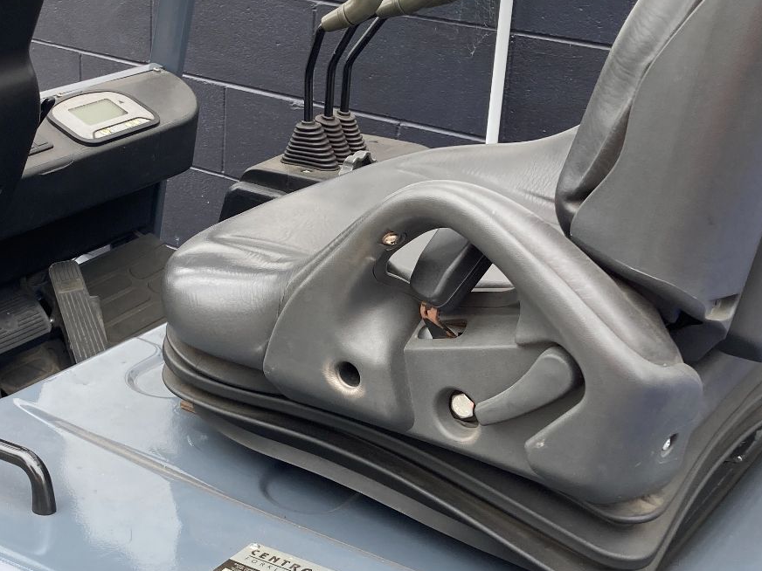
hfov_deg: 31.0
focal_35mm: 61
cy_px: 224
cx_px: 172
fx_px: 1343
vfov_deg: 24.0
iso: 20
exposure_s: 1/185
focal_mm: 3.99
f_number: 1.8
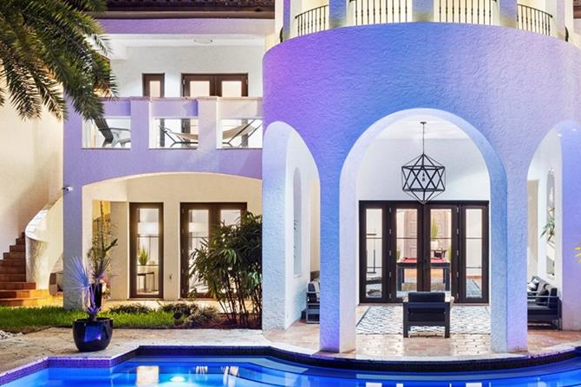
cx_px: 417
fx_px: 694
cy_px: 226
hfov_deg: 44.3
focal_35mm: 43
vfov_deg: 31.1
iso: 800
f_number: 8
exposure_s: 8
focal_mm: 18
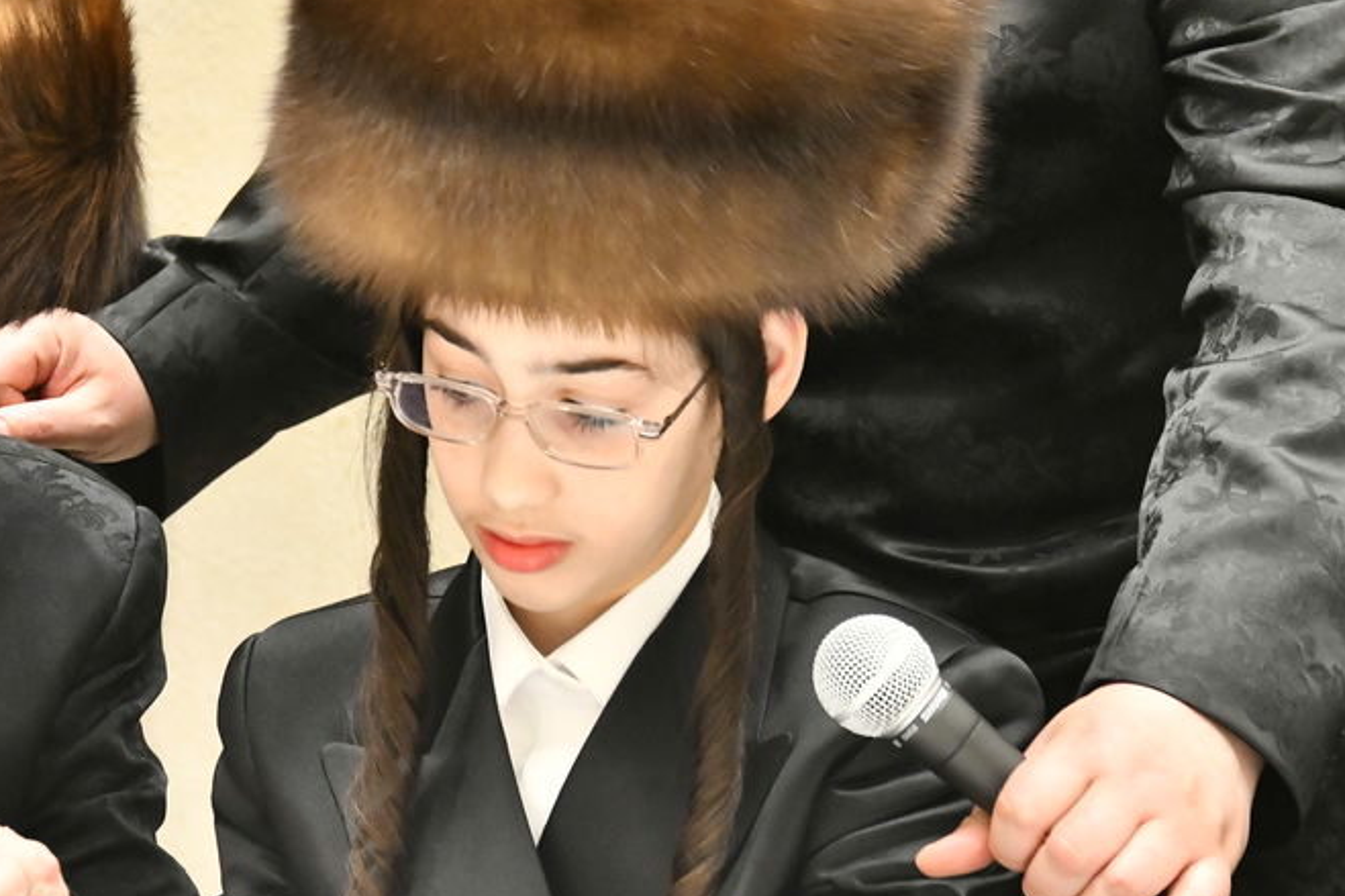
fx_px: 8889
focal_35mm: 238
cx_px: 112
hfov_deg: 8.6
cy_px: 356
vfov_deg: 5.8
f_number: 5.6
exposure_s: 1/200
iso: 3200
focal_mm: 112
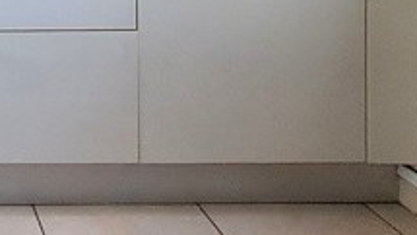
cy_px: -155
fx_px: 719
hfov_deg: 27.0
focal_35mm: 65
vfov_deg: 16.3
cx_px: -130
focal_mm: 1.64
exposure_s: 1/50
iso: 160
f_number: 2.2
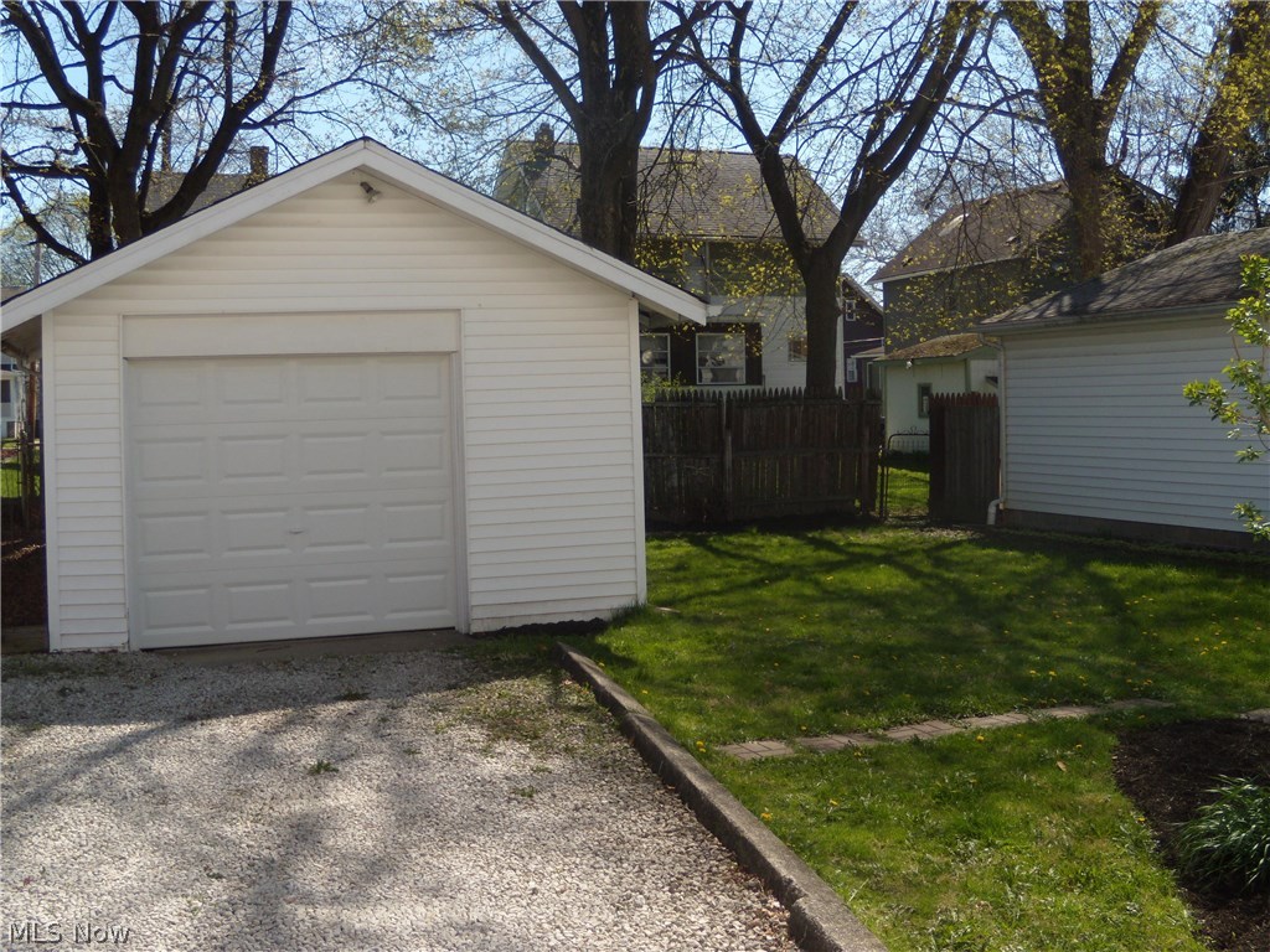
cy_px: 476
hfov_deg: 51.4
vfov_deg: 39.7
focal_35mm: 36
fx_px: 1321
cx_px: 635
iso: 80
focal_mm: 6.4
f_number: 3.6
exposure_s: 1/640
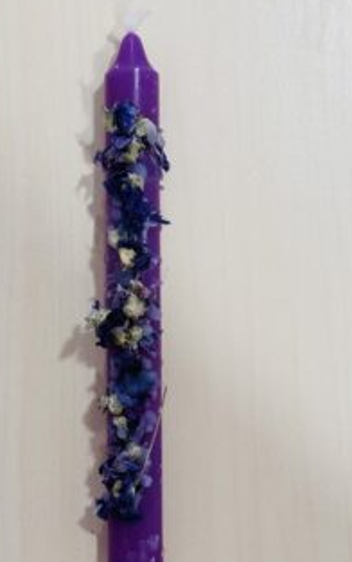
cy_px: 312
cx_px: 129
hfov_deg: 20.0
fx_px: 996
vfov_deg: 31.5
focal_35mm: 65
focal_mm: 6.76
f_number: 1.78
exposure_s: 1/60
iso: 100
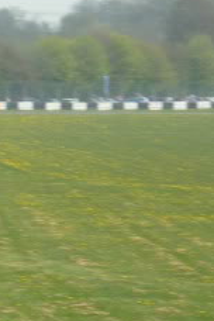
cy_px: 244
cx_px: -273
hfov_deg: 2.8
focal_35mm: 481
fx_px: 4289
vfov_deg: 4.3
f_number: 5.9
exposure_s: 1/250
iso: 80
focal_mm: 22
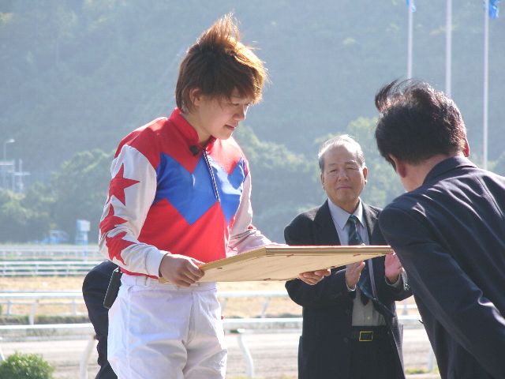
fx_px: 3239
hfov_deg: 8.9
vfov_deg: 6.7
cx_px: 252
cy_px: 190
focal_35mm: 222
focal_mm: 37
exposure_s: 1/320
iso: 50
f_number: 4.6
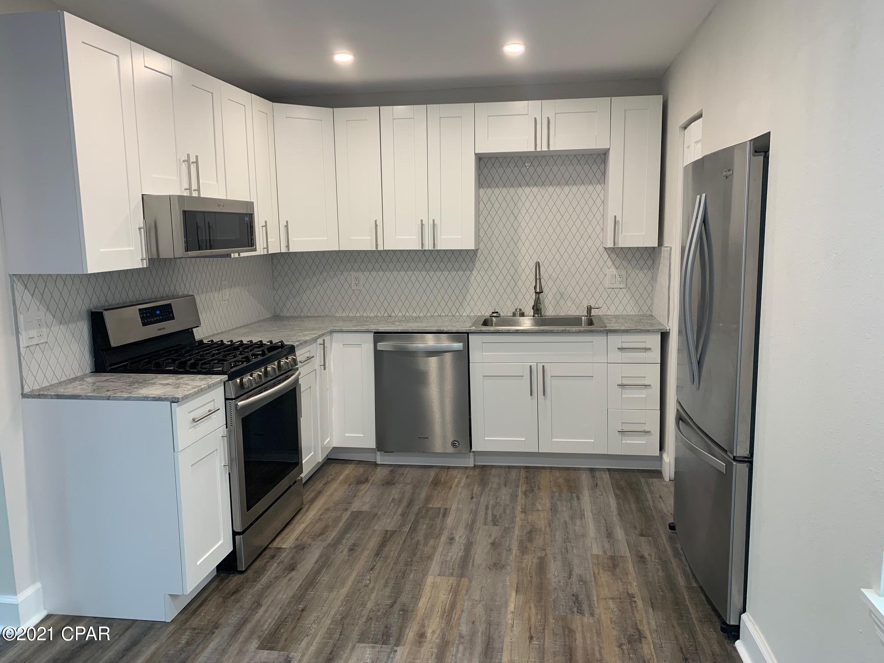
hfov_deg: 67.3
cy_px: 332
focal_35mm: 26
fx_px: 664
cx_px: 442
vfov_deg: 53.1
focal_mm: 4.25
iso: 64
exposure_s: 1/60
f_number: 1.8
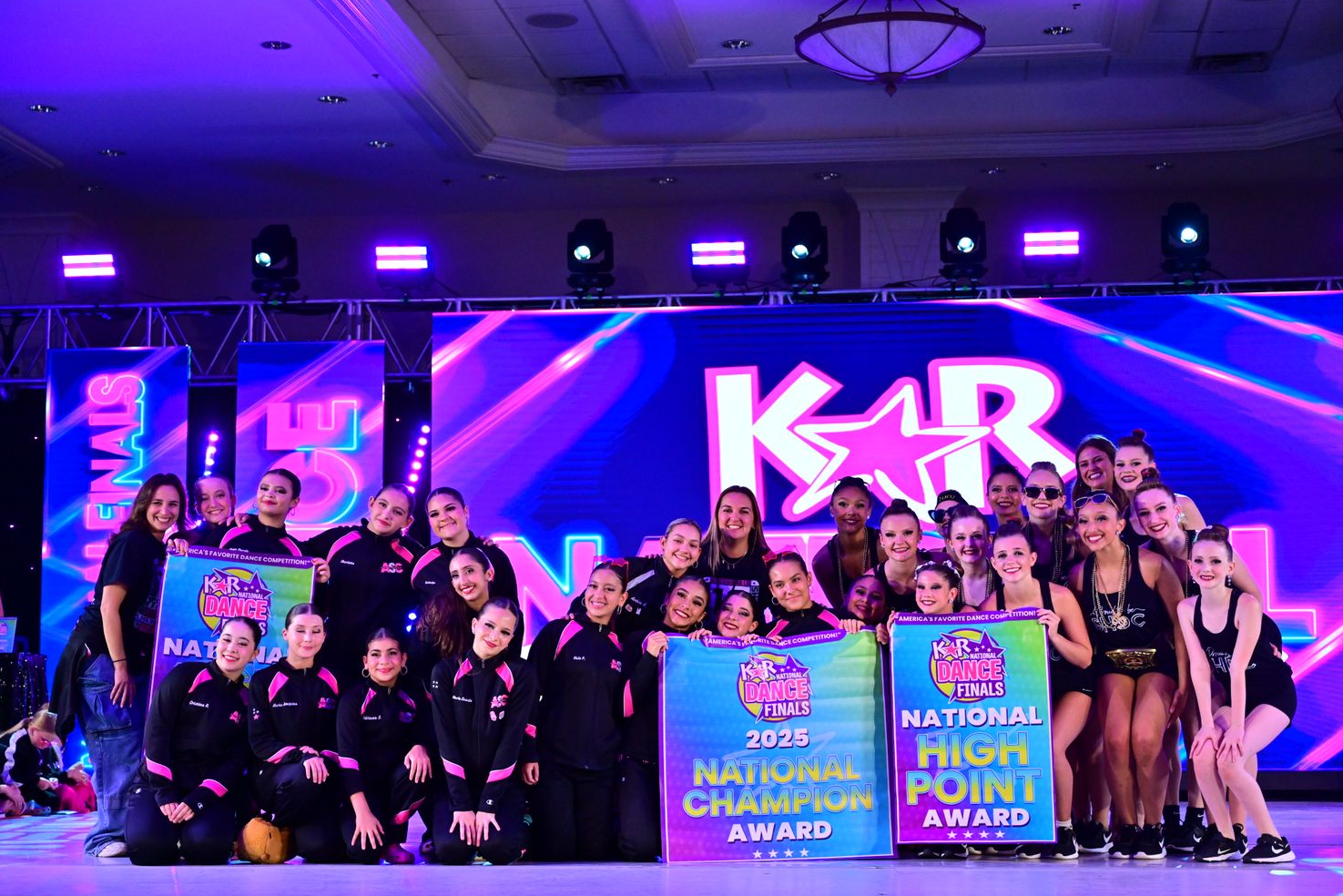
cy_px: 447
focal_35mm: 61
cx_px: 677
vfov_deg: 22.3
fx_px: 2276
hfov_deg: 32.9
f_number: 3.2
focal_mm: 60
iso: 3200
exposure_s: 1/1000
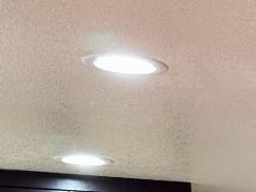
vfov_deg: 8.9
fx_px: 1101
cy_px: 481
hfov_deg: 11.2
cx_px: 603
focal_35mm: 149
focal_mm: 6.76
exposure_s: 1/60
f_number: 1.78
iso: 200
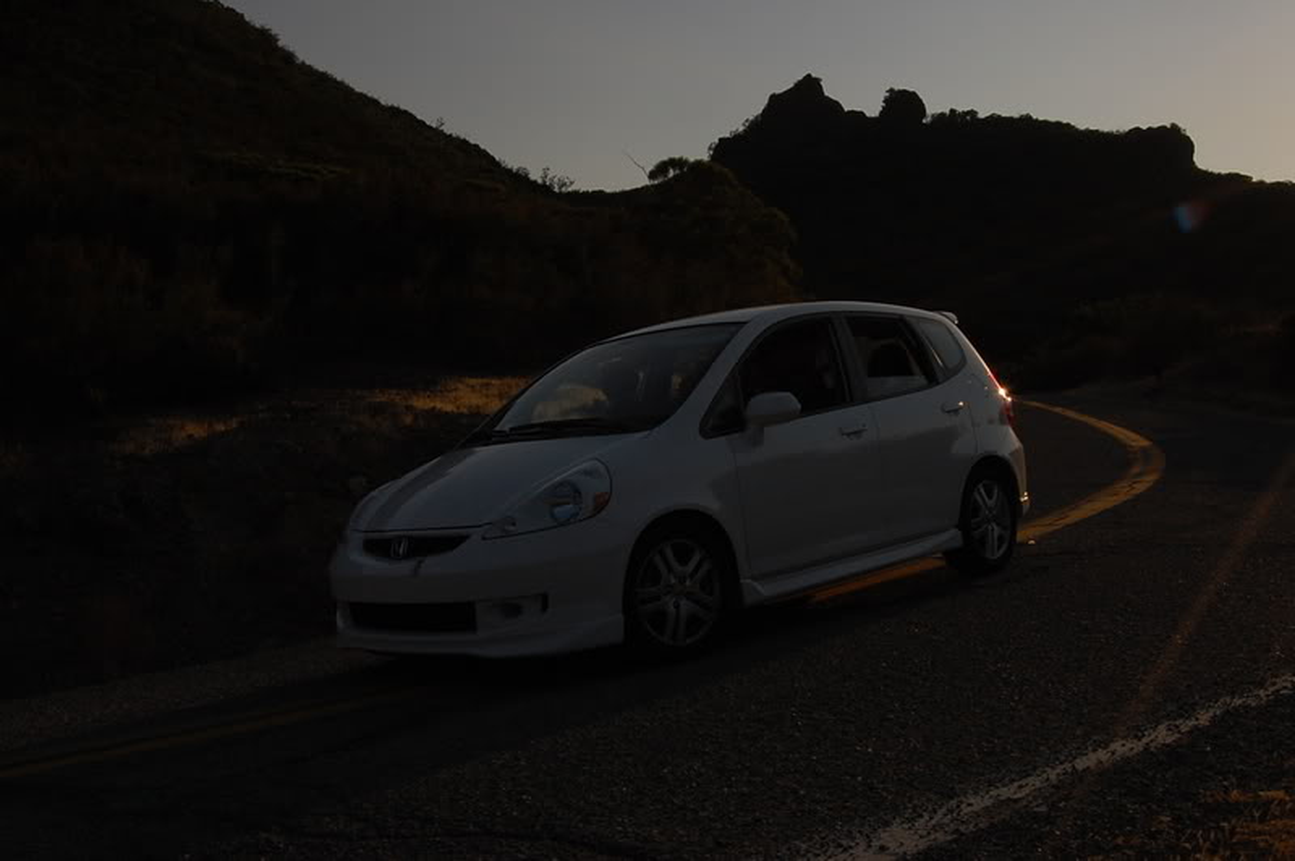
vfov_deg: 36.8
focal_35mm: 36
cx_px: 648
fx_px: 1294
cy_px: 430
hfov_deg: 53.2
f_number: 22
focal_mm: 24
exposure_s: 1/640
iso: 400
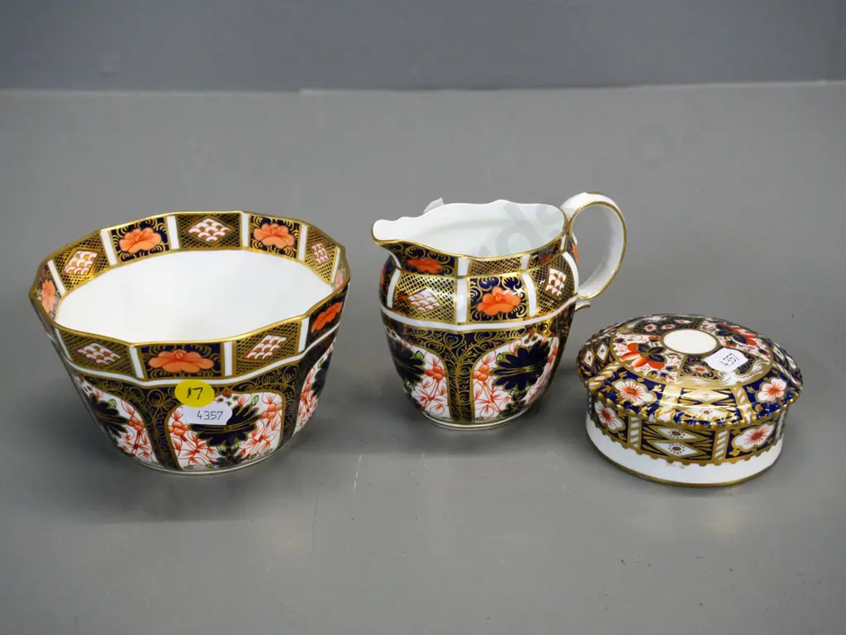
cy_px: 318
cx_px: 423
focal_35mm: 44
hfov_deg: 42.9
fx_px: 1075
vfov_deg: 32.9
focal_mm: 22
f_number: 5.6
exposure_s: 1/125
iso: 3200
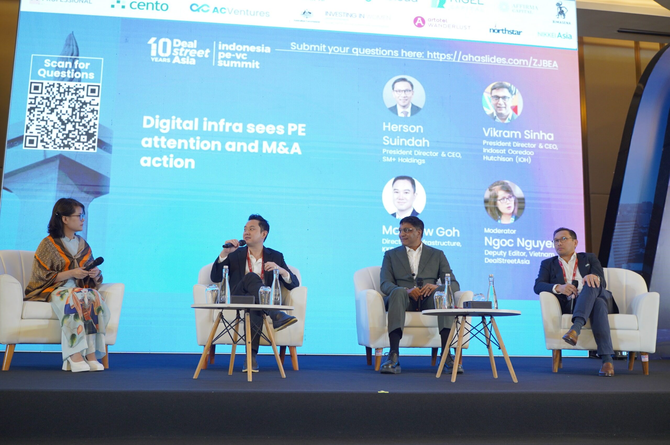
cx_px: 335
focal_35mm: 36
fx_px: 669
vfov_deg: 36.8
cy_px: 222
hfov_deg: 53.2
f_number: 2.8
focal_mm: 36
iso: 1250
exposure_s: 1/125
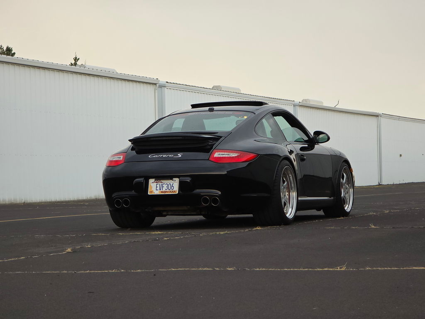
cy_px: 160
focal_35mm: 115
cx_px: 212
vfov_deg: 12.9
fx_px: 1412
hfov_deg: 17.1
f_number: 3.4
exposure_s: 1/120
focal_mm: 18.6
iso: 80
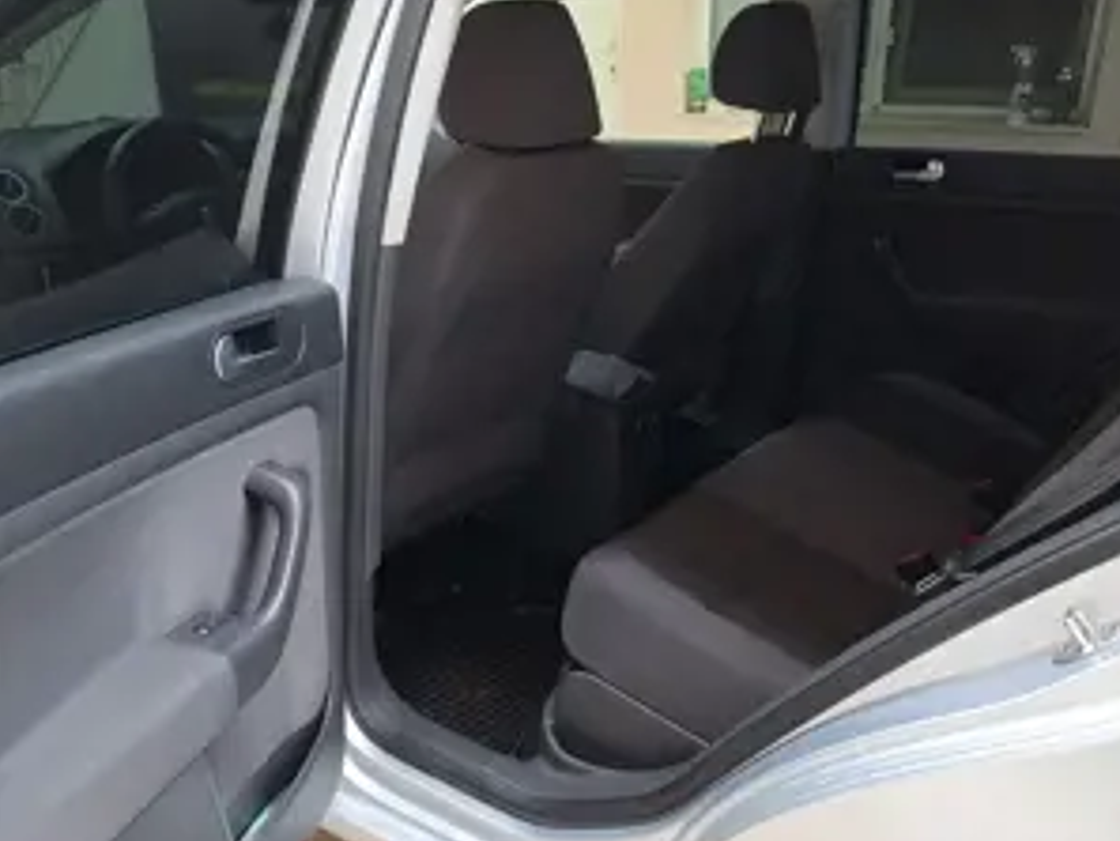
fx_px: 1003
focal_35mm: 31
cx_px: 562
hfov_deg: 58.3
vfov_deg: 44.9
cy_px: 551
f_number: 1.8
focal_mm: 5.54
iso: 64
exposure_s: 1/50
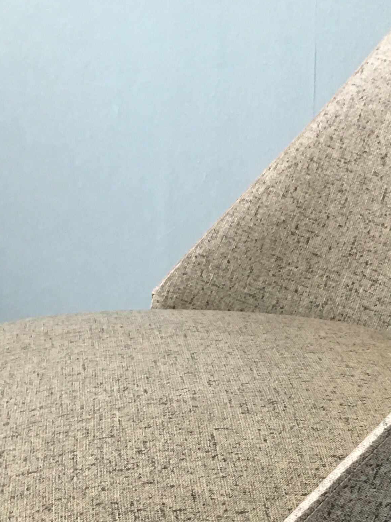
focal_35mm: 75
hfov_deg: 19.2
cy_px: 479
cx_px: 365
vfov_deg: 25.1
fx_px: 1130
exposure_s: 1/17
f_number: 2.2
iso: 50
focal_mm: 4.15
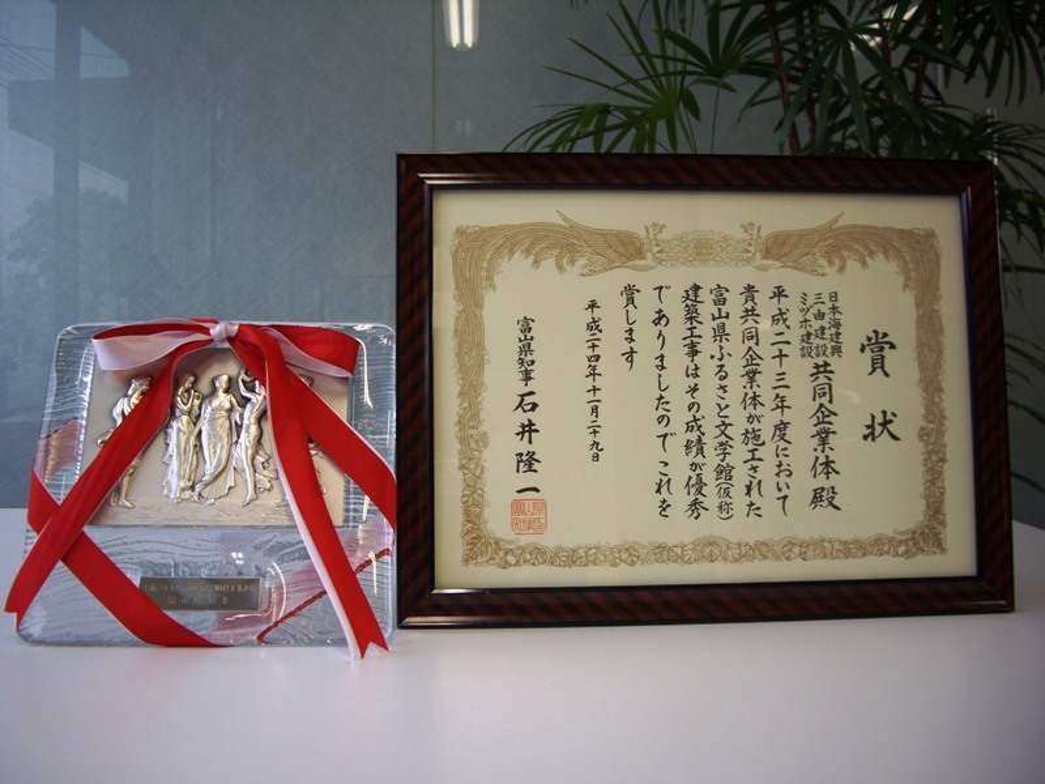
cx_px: 522
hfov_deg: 49.0
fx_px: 1147
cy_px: 392
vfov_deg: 37.7
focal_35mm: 38
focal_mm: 7.9
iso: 100
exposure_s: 1/80
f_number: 2.8
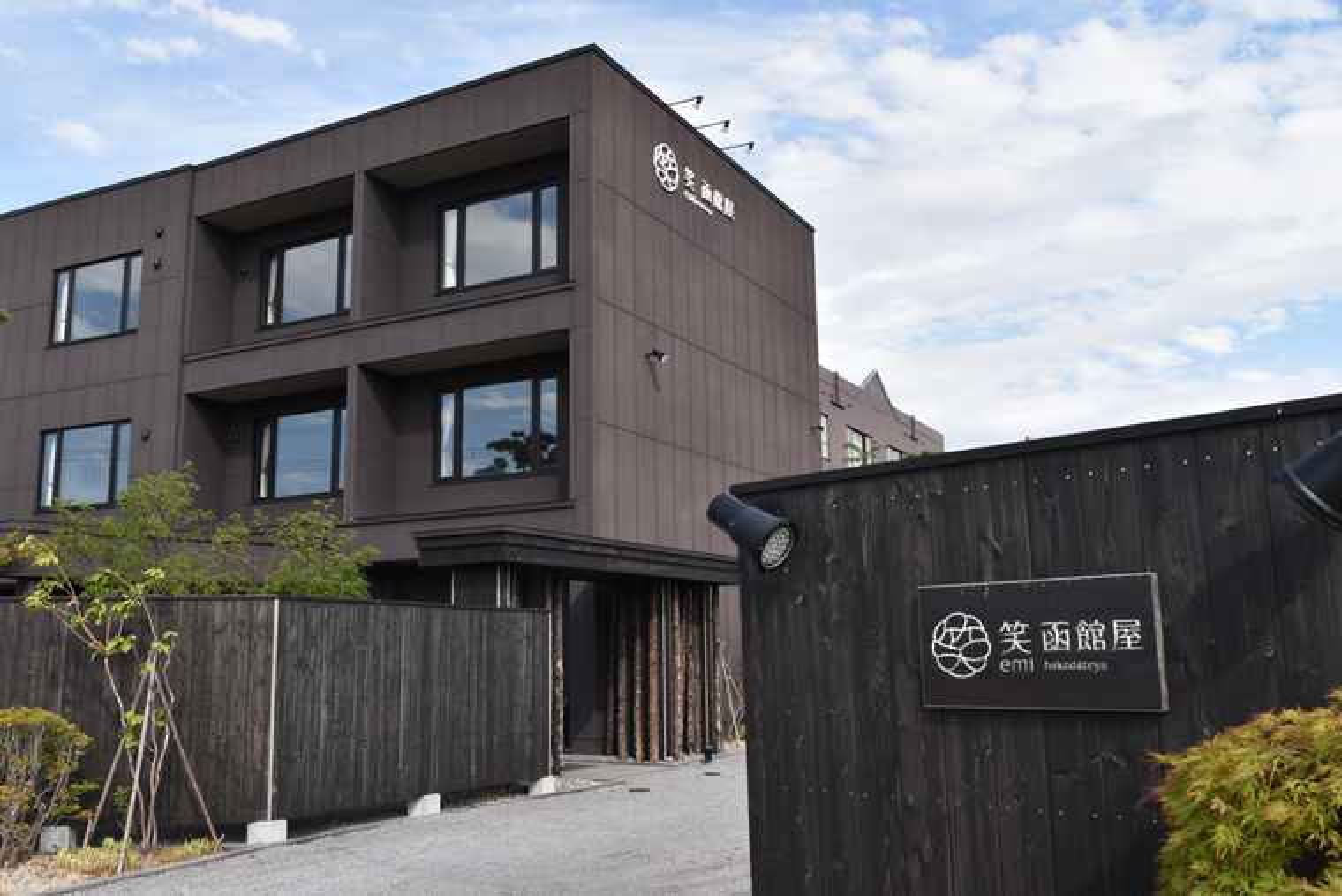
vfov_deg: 41.7
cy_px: 448
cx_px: 671
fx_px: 1174
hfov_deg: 59.5
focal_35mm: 32
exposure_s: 1/200
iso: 100
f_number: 8
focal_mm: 21
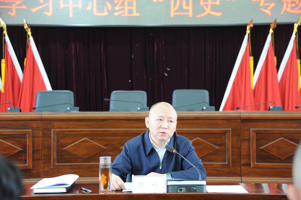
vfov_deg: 19.4
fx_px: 585
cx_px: 150
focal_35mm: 70
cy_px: 100
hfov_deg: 28.9
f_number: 5
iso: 1600
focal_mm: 70
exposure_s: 1/20
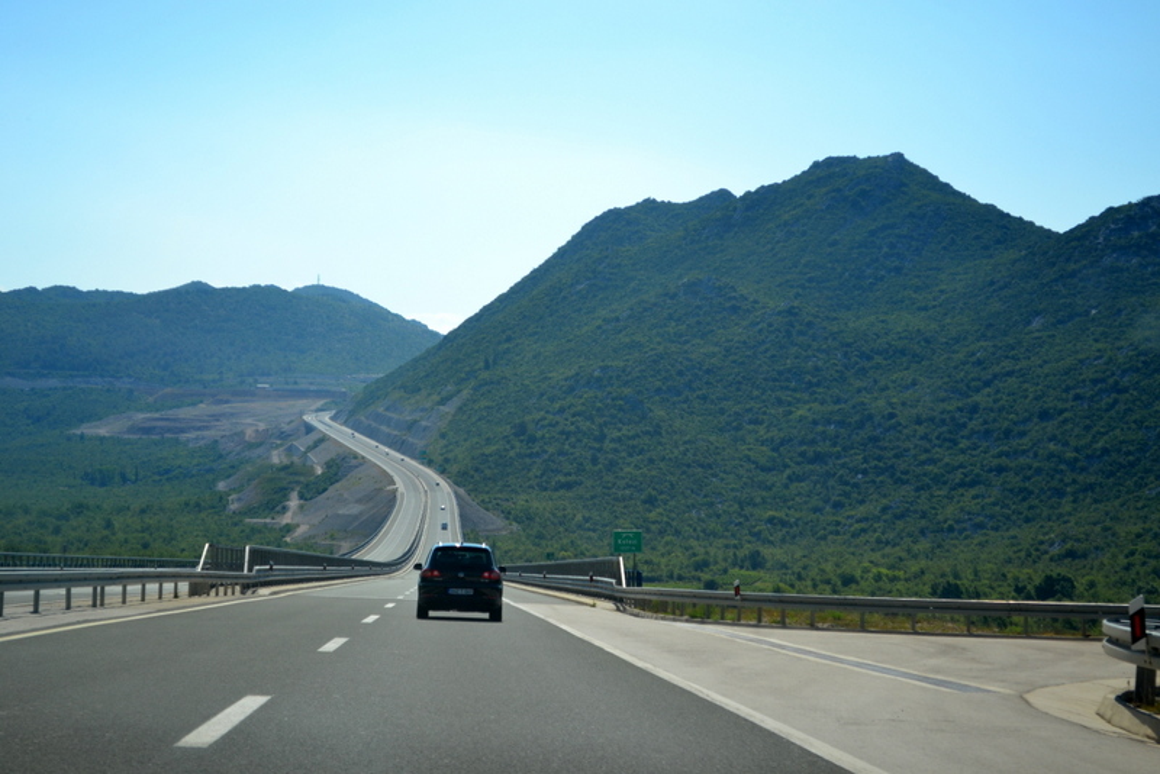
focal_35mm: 82
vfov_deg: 16.6
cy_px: 387
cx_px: 580
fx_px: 2659
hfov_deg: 24.6
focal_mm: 55
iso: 400
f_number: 5.6
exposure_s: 1/1250
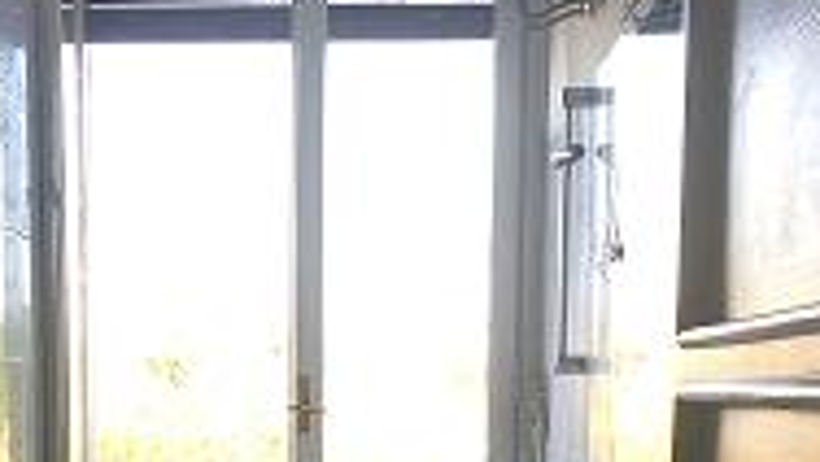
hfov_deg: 29.5
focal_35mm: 71
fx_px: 1545
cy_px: 549
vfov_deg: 16.4
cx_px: 270
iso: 32
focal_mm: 4.12
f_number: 2.2
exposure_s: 1/60
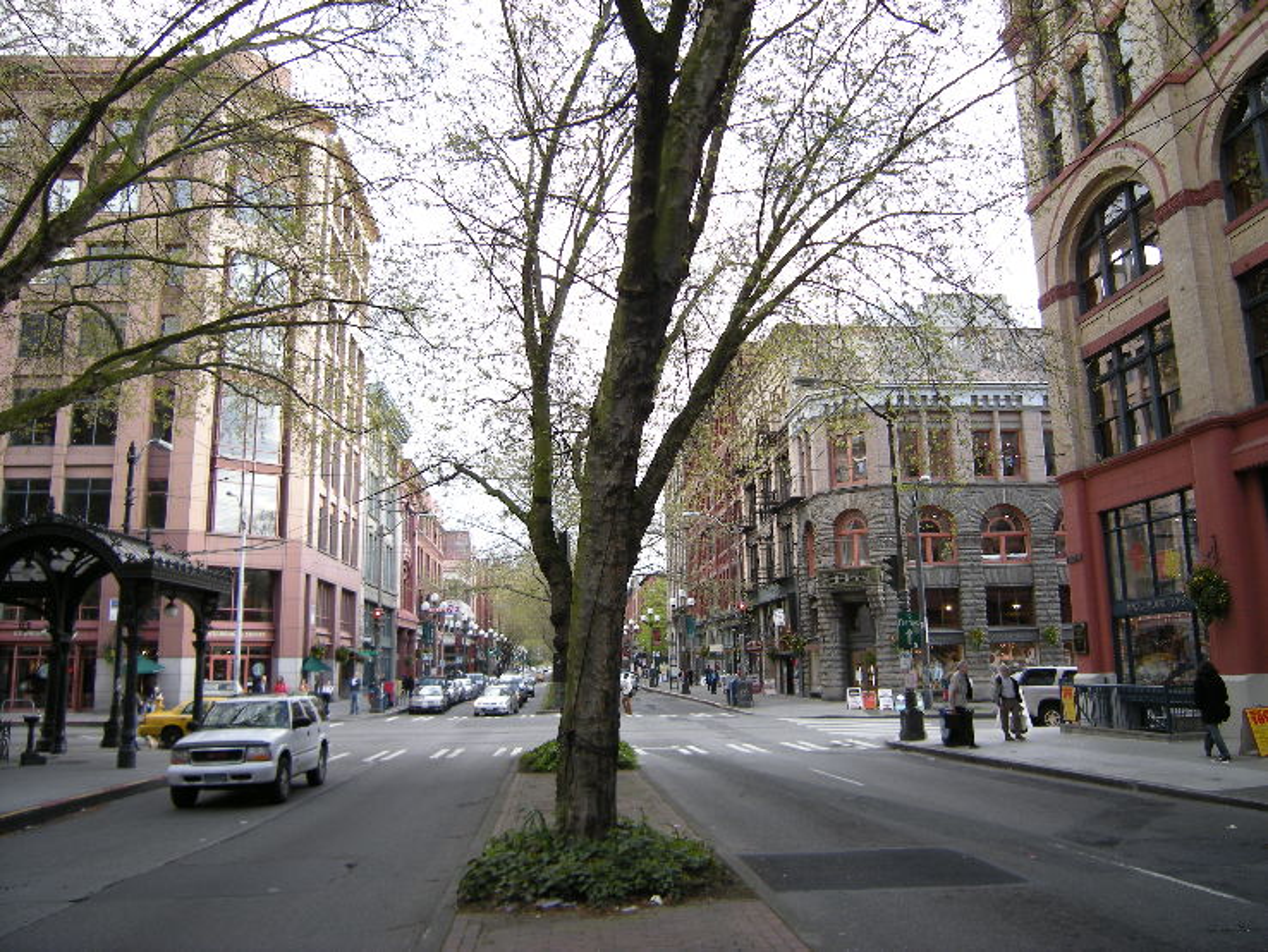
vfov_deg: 49.8
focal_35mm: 28
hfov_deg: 63.4
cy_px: 476
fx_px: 1026
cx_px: 634
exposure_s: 1/108
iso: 64
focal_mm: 4.7
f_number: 2.8
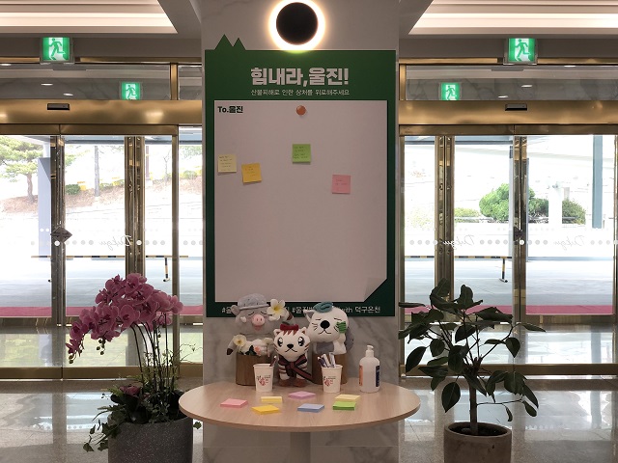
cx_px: 309
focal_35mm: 52
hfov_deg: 36.8
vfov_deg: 28.0
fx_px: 928
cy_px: 232
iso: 20
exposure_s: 1/60
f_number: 2.4
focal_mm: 6
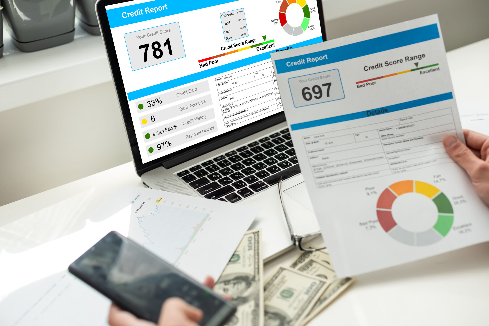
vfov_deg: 27.0
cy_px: 163
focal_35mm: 50
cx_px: 244
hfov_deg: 39.6
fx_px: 679
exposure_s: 1/160
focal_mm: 50
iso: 50
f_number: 2.8
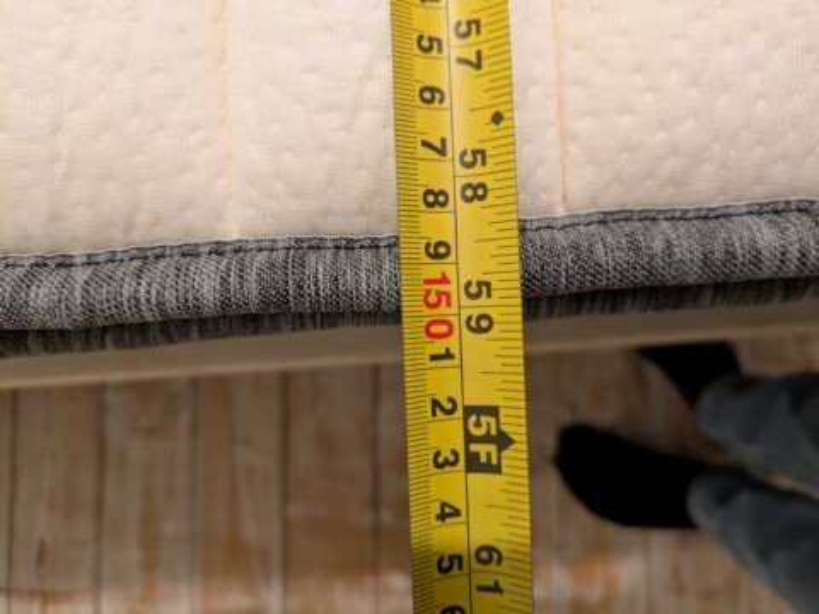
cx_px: 410
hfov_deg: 69.4
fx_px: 591
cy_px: 307
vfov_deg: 54.9
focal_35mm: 25
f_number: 1.89
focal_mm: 5.43
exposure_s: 1/25
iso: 440
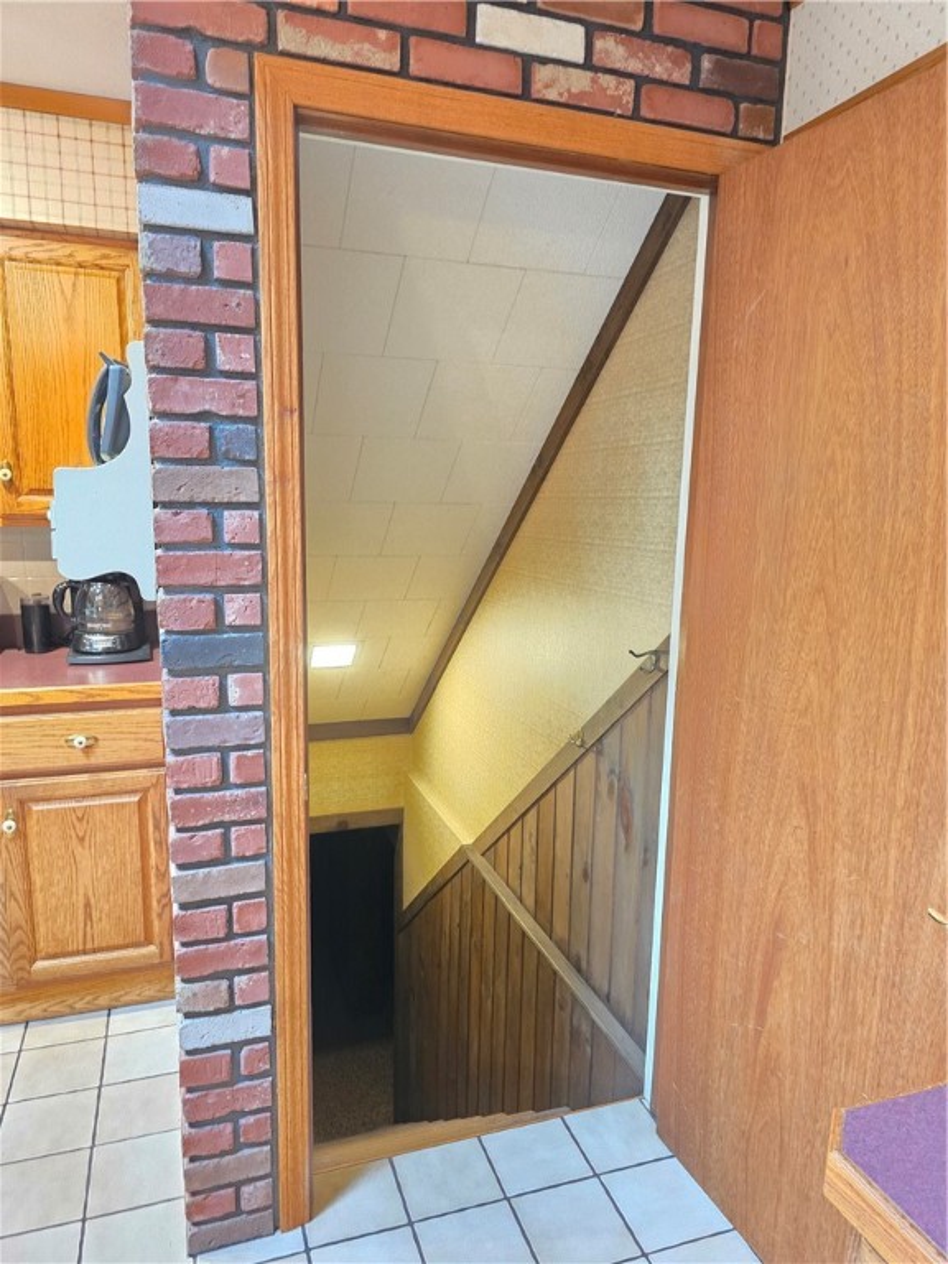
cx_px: 474
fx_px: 840
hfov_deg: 58.9
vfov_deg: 73.9
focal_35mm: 23
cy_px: 632
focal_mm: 6.3
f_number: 1.7
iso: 1600
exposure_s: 1/24
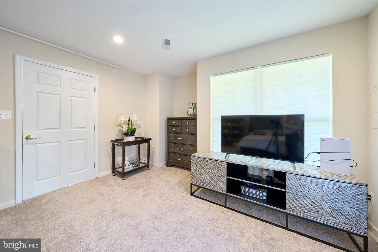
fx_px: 126
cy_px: 126
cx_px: 189
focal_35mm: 12
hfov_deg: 112.6
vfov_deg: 90.0
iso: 160
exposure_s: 1/10
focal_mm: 12
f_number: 8
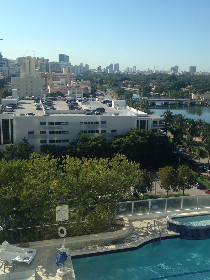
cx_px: 149
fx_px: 364
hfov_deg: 31.8
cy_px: 141
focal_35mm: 45
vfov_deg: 42.1
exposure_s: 1/1748
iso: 50
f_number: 2.4
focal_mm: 4.12
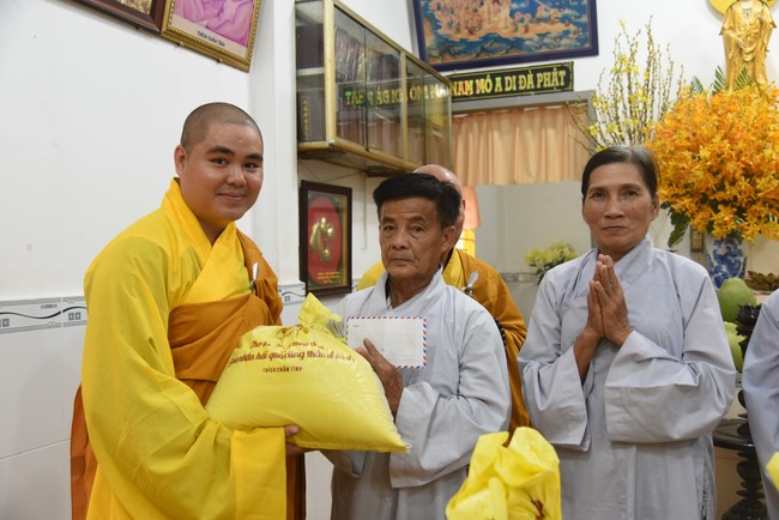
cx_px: 390
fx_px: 758
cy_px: 260
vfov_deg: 37.9
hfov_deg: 54.4
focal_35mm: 35
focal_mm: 35
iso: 1250
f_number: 4
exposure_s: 1/125
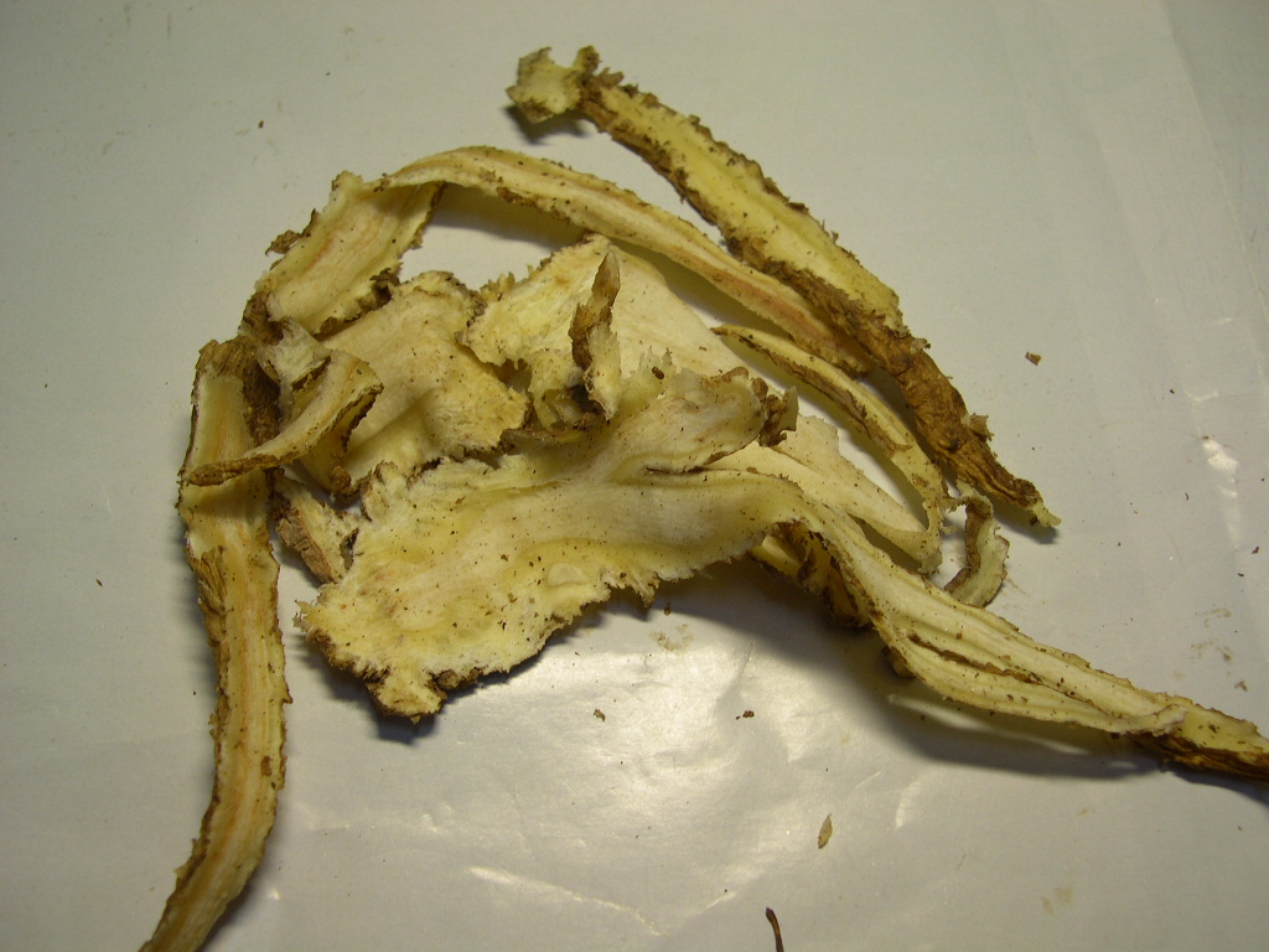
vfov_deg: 37.7
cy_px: 476
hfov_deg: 49.0
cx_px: 634
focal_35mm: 38
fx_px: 1393
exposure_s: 1/77.9
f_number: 2.8
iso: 100
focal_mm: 8
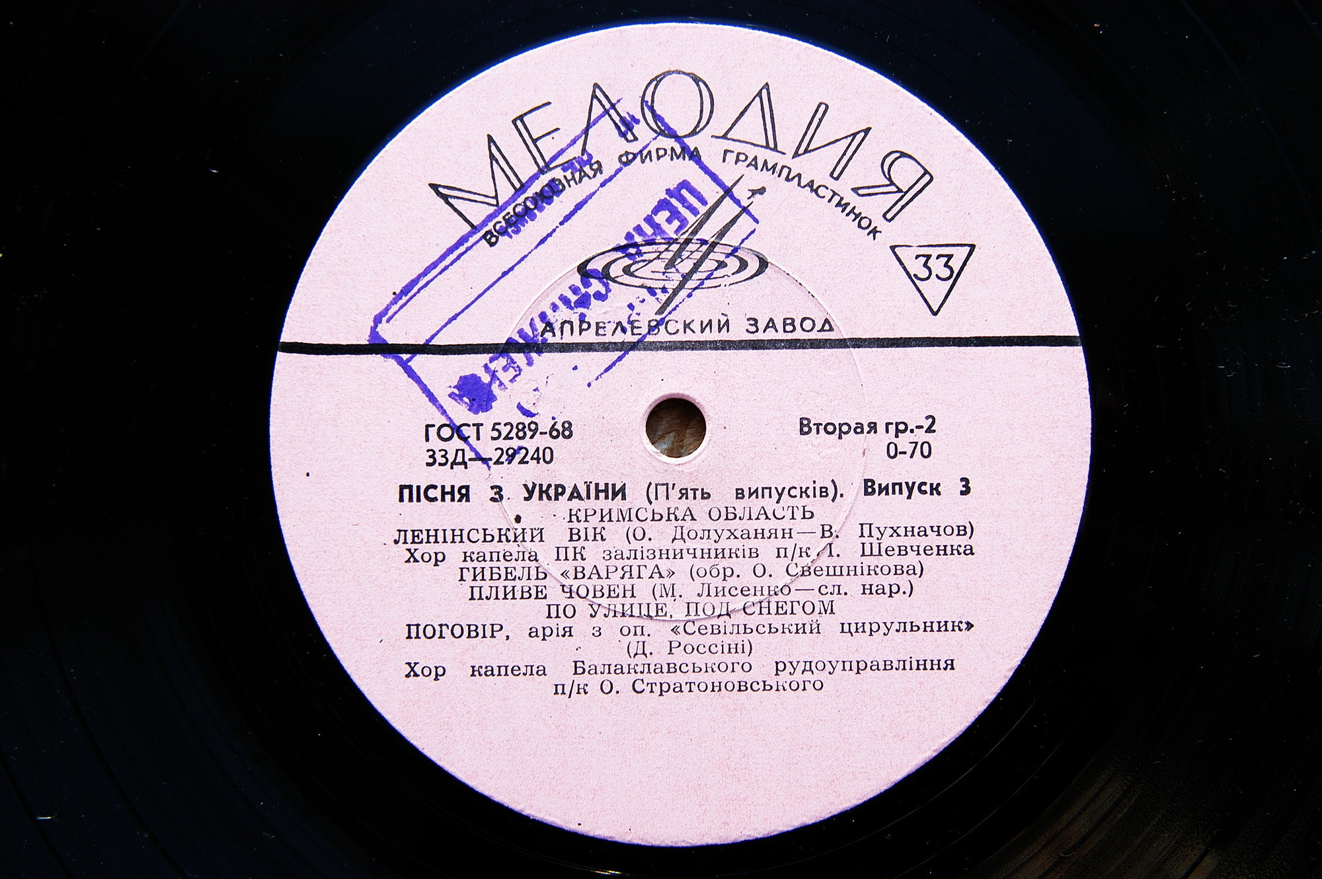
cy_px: 440
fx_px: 1926
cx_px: 661
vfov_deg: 25.7
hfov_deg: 37.9
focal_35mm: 52
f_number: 4.5
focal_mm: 35
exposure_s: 1/80
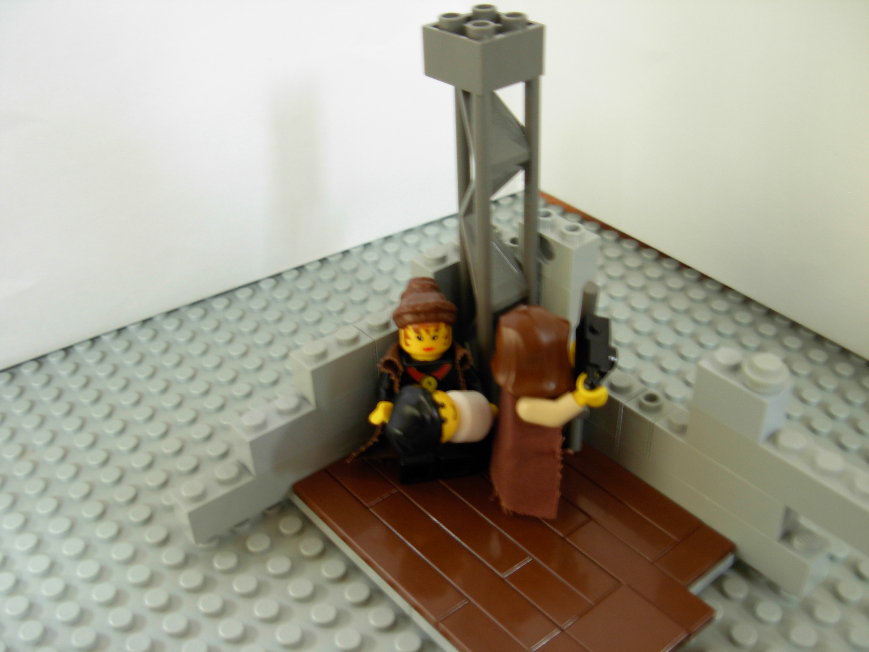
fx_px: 954
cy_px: 326
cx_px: 434
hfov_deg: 49.0
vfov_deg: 37.7
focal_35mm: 38
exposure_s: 1/5.9
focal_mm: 6.3
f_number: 2.9
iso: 79
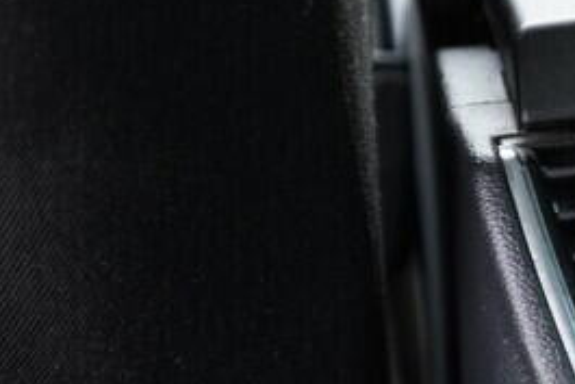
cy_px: 259
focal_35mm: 139
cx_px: 851
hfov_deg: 13.9
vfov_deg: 9.9
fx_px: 2221
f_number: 2.8
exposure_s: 1/40
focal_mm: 24
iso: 800
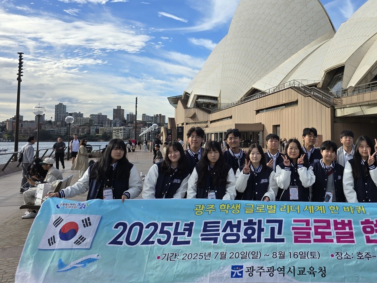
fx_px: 381
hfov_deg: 50.7
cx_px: 277
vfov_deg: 40.5
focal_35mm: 35
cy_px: 111
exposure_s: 1/604
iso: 12
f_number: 1.7
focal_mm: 6.3
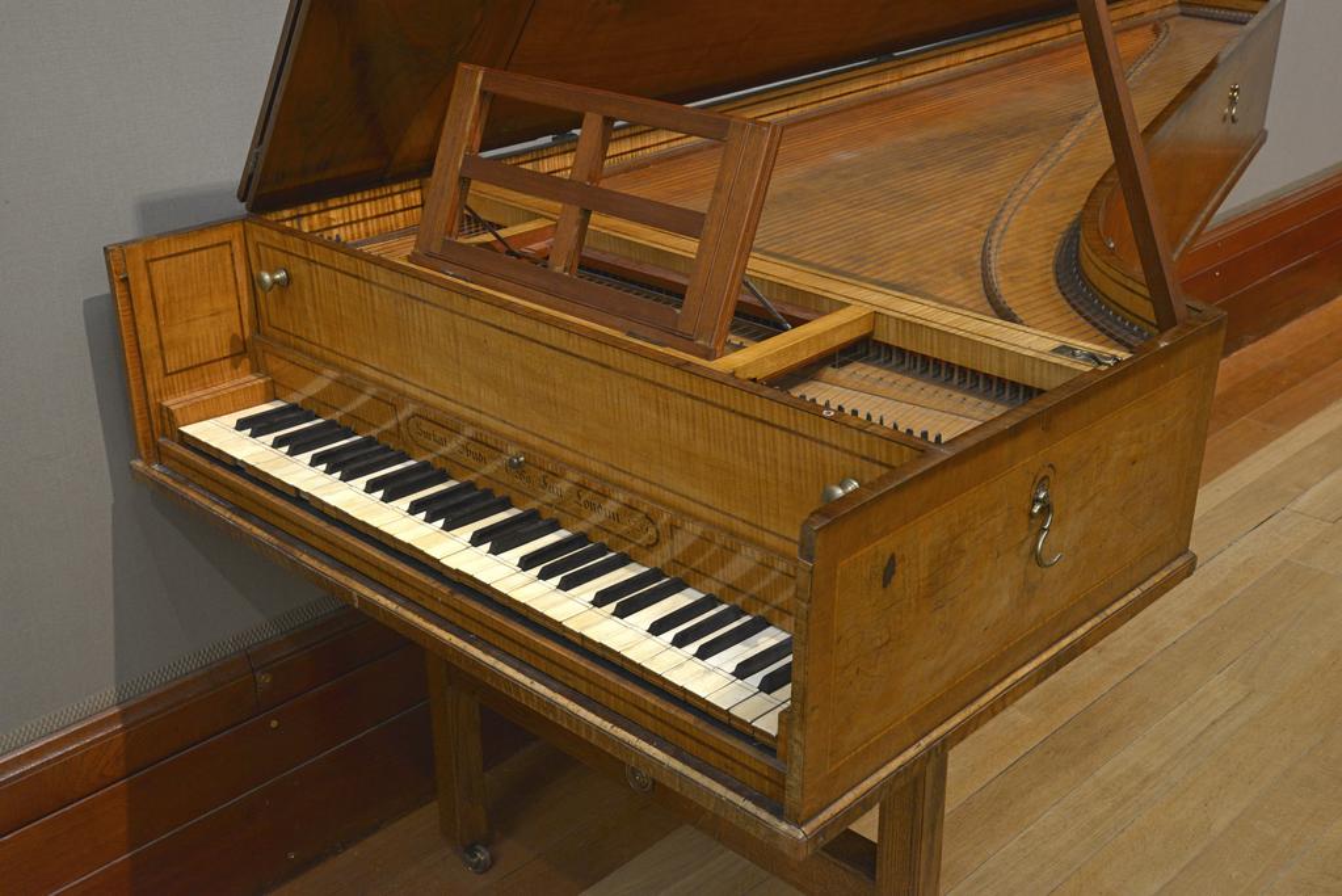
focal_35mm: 44
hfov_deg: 44.5
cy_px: 448
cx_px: 671
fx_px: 1641
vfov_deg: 30.5
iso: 800
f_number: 16
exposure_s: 1/1.6
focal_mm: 44
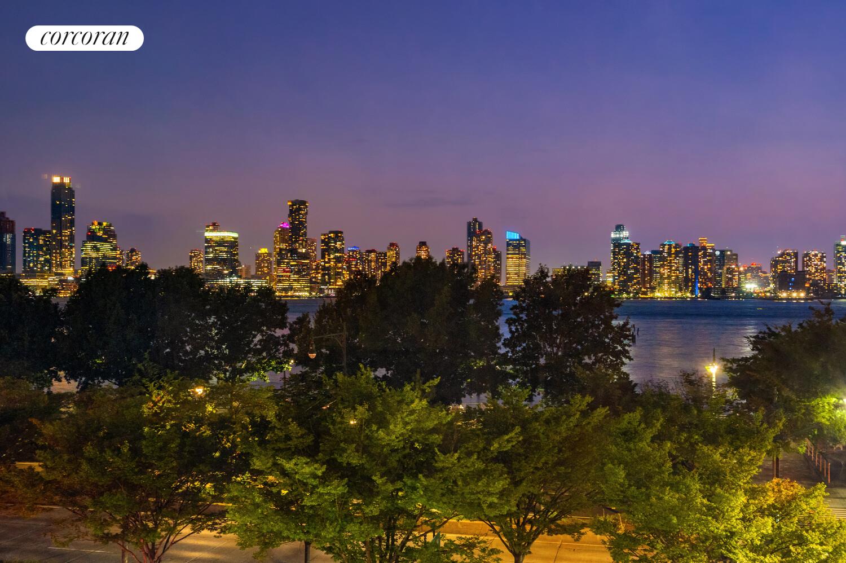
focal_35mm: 36
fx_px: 845
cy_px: 282
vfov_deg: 36.8
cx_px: 423
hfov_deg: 53.2
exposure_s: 2.5
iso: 1600
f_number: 13
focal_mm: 36
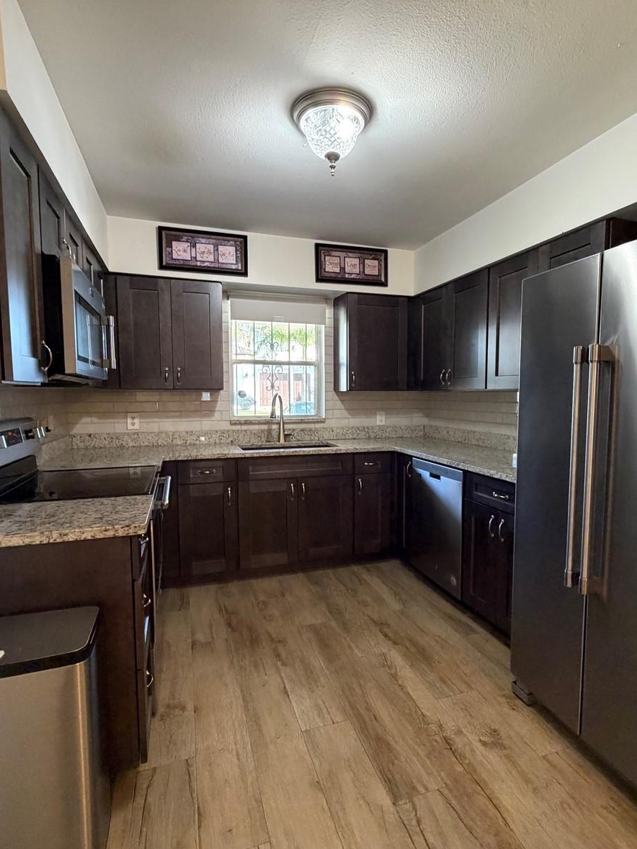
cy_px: 431
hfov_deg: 68.6
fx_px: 466
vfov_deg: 84.7
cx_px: 337
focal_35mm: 19
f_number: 2.2
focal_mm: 2.22
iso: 500
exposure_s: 1/60
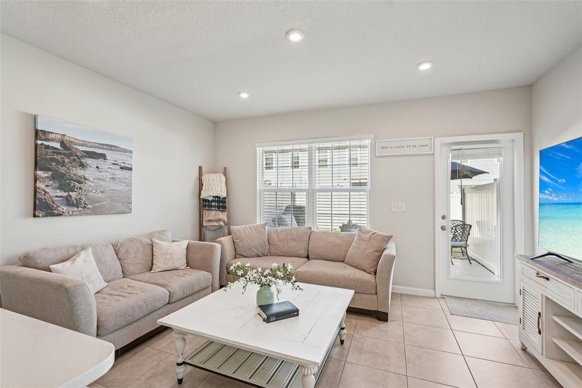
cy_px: 194
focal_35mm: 16
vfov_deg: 73.7
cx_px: 291
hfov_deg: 96.7
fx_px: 259
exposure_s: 1/60
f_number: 8
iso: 400
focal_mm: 16
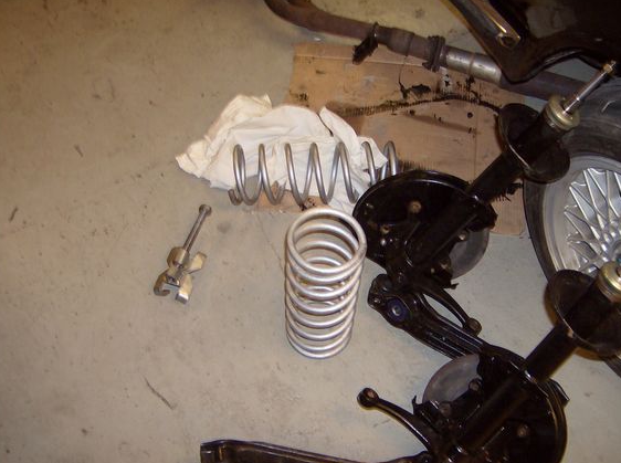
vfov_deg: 35.0
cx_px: 343
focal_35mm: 41
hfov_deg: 45.8
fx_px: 734
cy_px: 257
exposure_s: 1/60
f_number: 2.8
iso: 200
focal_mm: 6
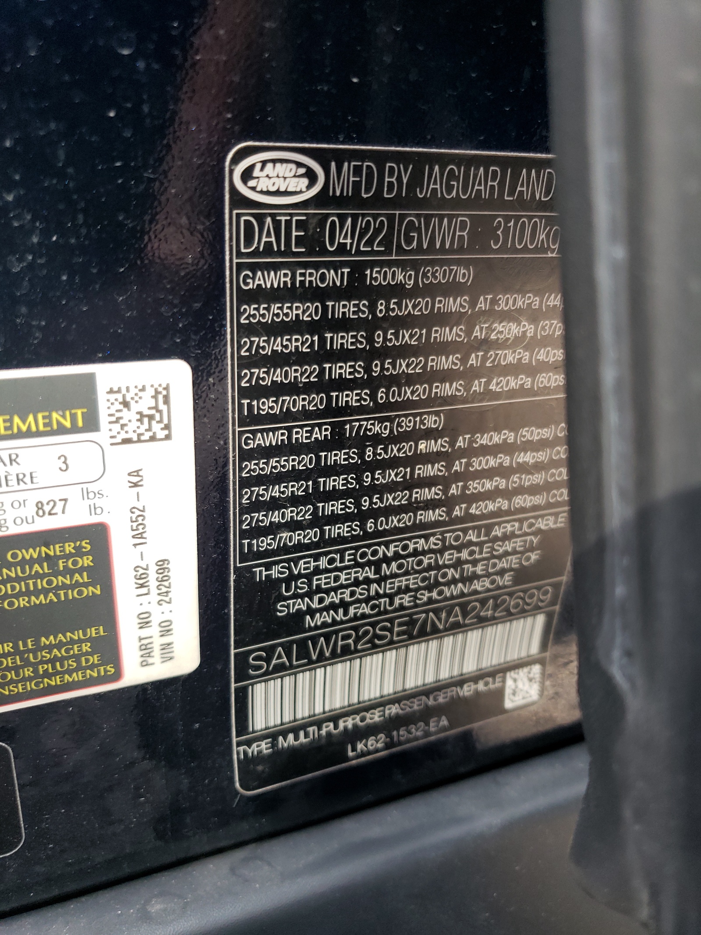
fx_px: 702
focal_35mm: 26
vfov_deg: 67.3
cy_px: 468
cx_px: 350
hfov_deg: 53.1
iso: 71
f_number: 1.5
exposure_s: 1/120
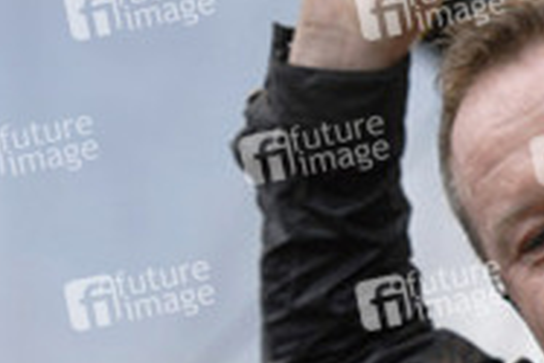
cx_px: 640
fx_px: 3811
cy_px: 224
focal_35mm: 252
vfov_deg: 5.5
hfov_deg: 8.1
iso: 400
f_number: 4
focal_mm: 70
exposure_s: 1/250
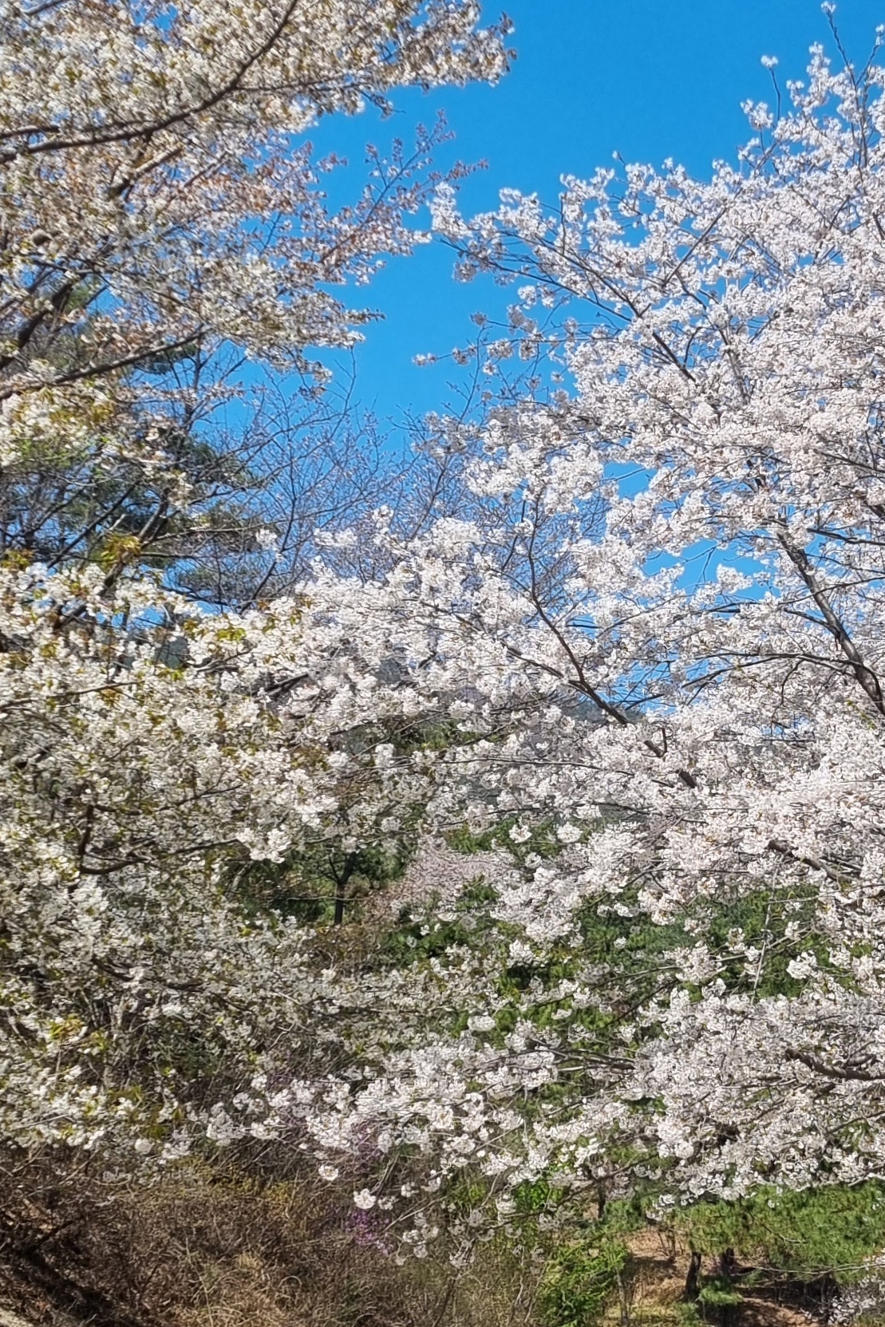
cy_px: 776
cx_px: 641
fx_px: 2359
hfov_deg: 21.1
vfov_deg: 31.4
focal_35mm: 64
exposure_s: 1/3333
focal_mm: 5.4
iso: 50
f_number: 1.8
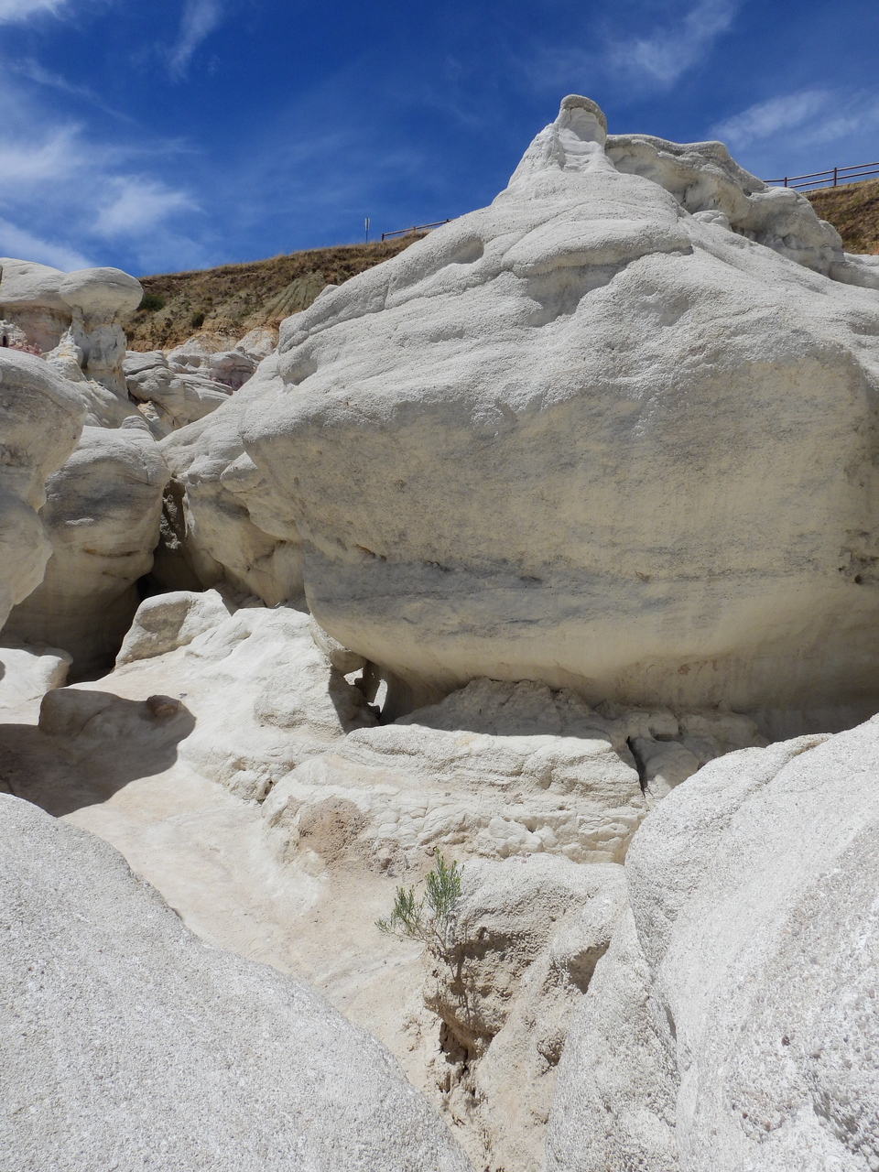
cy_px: 586
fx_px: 813
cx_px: 440
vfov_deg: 71.6
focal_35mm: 24
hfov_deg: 56.8
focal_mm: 4.3
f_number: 4.5
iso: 100
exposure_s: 1/2000
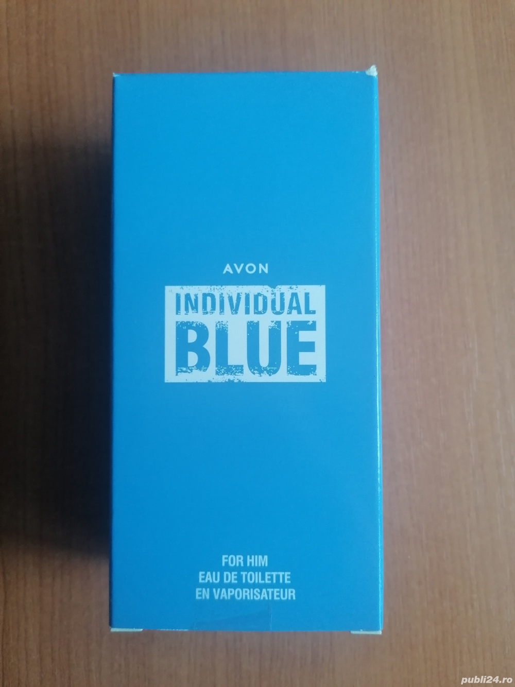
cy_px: 344
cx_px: 258
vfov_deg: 65.3
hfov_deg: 51.3
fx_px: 536
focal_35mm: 27
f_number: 1.8
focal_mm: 4.75
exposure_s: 1/33.3
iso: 250
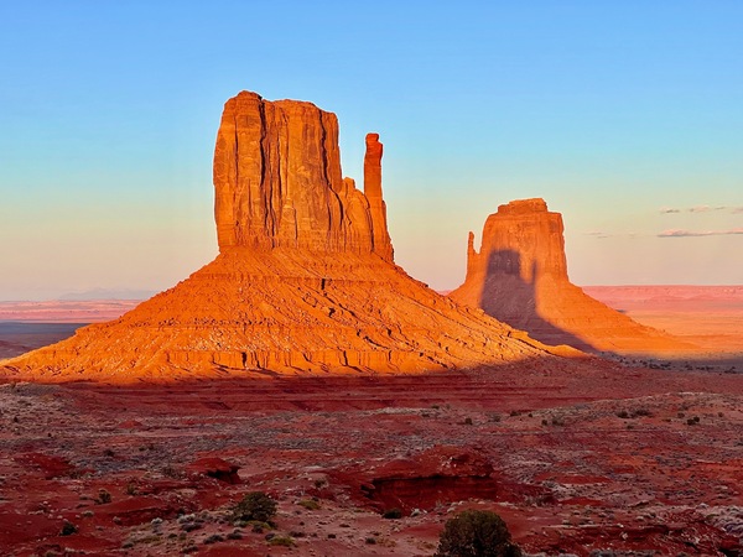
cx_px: 372
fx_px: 1653
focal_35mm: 77
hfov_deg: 25.3
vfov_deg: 19.1
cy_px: 278
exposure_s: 1/252
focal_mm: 9
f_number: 2.8
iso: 32
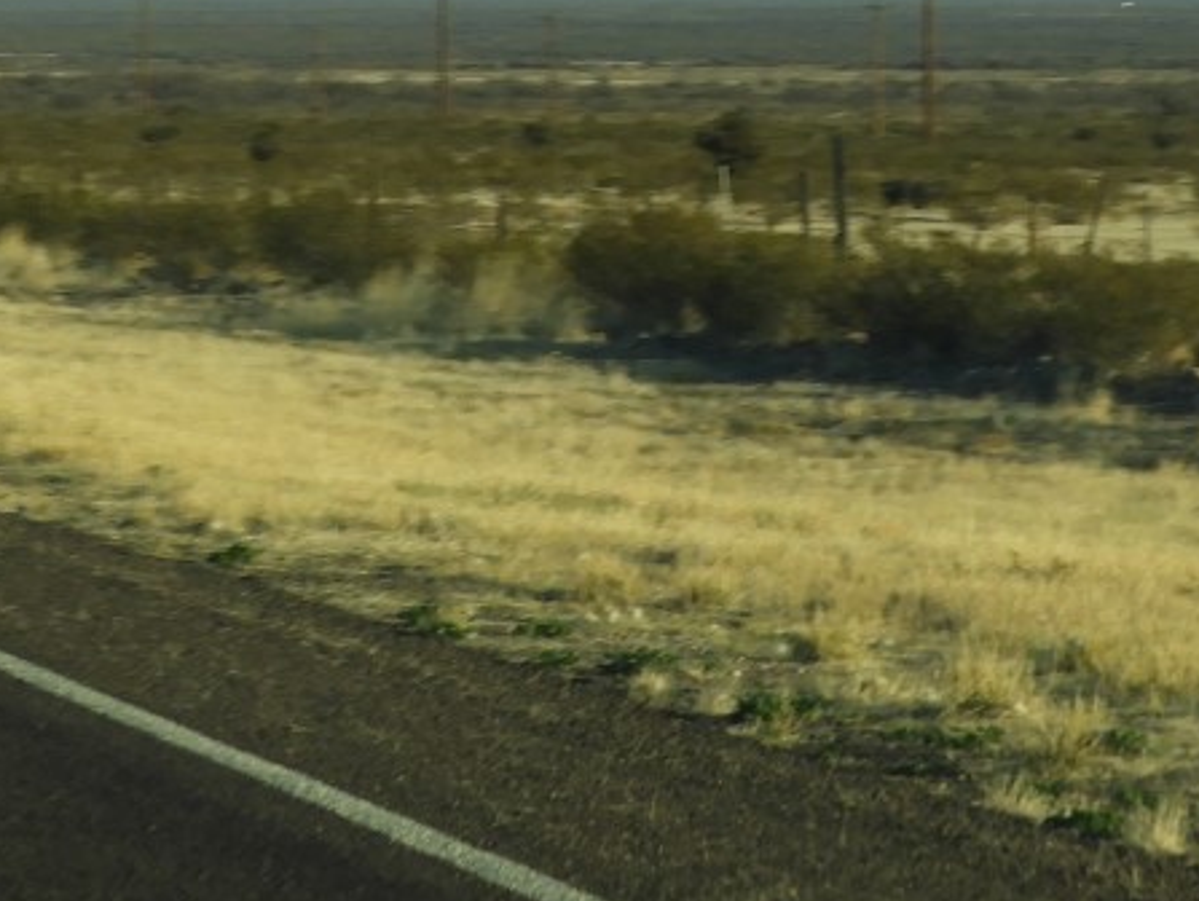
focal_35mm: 338
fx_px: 11717
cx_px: -59
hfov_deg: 5.8
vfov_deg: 4.4
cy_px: -389
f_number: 4.8
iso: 100
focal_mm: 18.8
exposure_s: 1/320
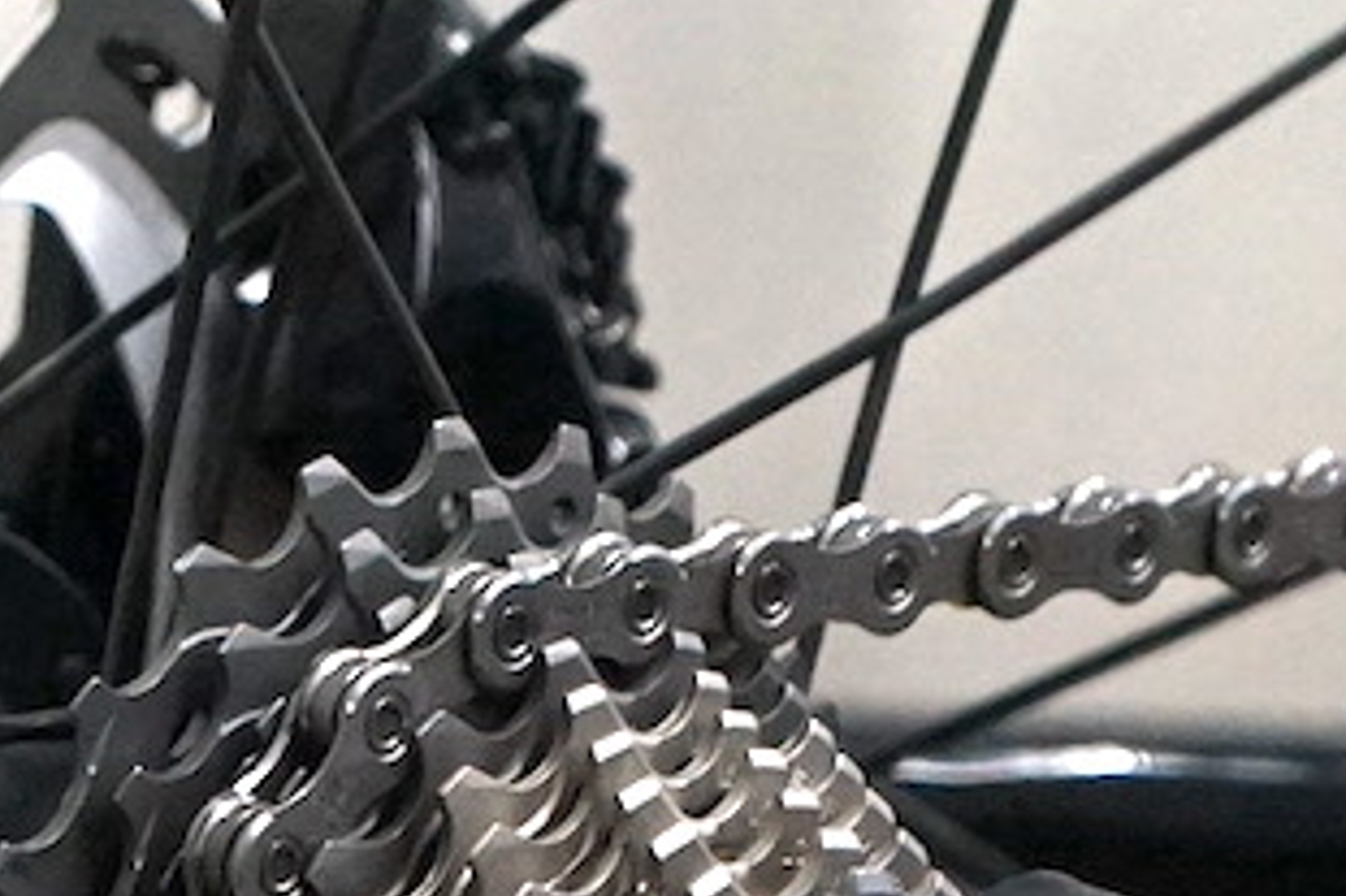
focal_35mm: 236
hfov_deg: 8.7
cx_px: 69
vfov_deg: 5.7
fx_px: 8819
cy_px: -1052
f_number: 4.5
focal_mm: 35
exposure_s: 1/160
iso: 3200
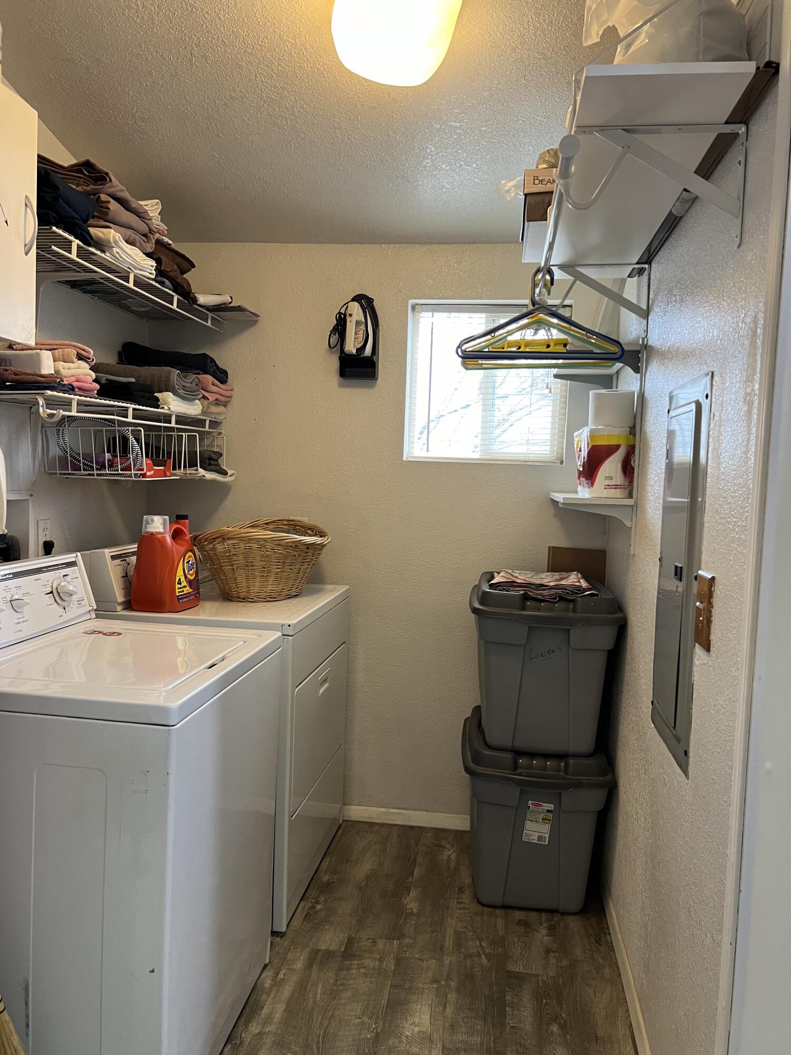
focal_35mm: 26
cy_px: 528
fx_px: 792
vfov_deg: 67.3
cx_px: 396
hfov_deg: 53.1
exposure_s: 1/60
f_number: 1.5
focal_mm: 5.7
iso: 160
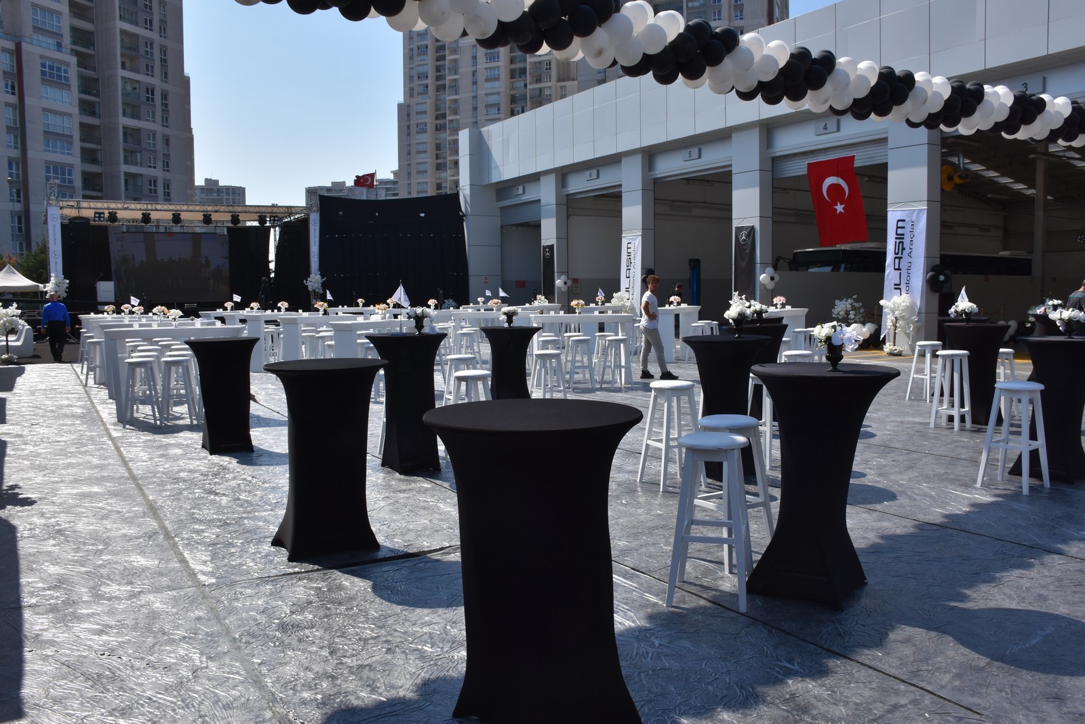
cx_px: 542
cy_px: 362
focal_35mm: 27
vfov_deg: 47.9
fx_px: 814
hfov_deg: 67.4
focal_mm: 18
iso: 320
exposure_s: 1/500
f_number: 11
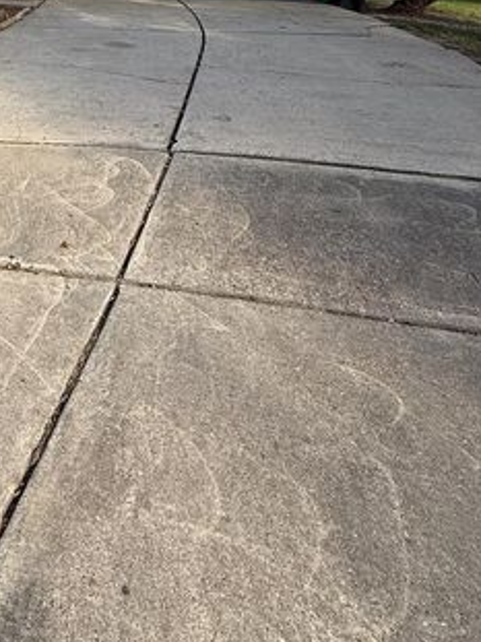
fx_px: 556
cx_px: 14
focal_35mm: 30
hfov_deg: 41.5
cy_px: 3
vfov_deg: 49.3
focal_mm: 2.22
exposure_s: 1/607
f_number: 2.2
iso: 50
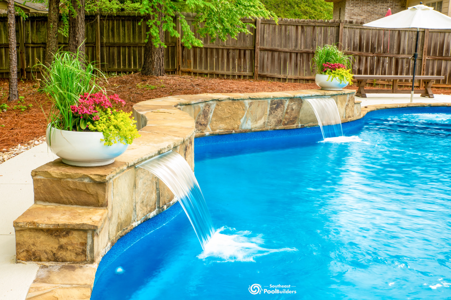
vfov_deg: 27.0
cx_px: 226
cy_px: 150
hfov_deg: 39.6
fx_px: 626
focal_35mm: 50
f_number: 22
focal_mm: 50
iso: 50
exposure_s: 1/4
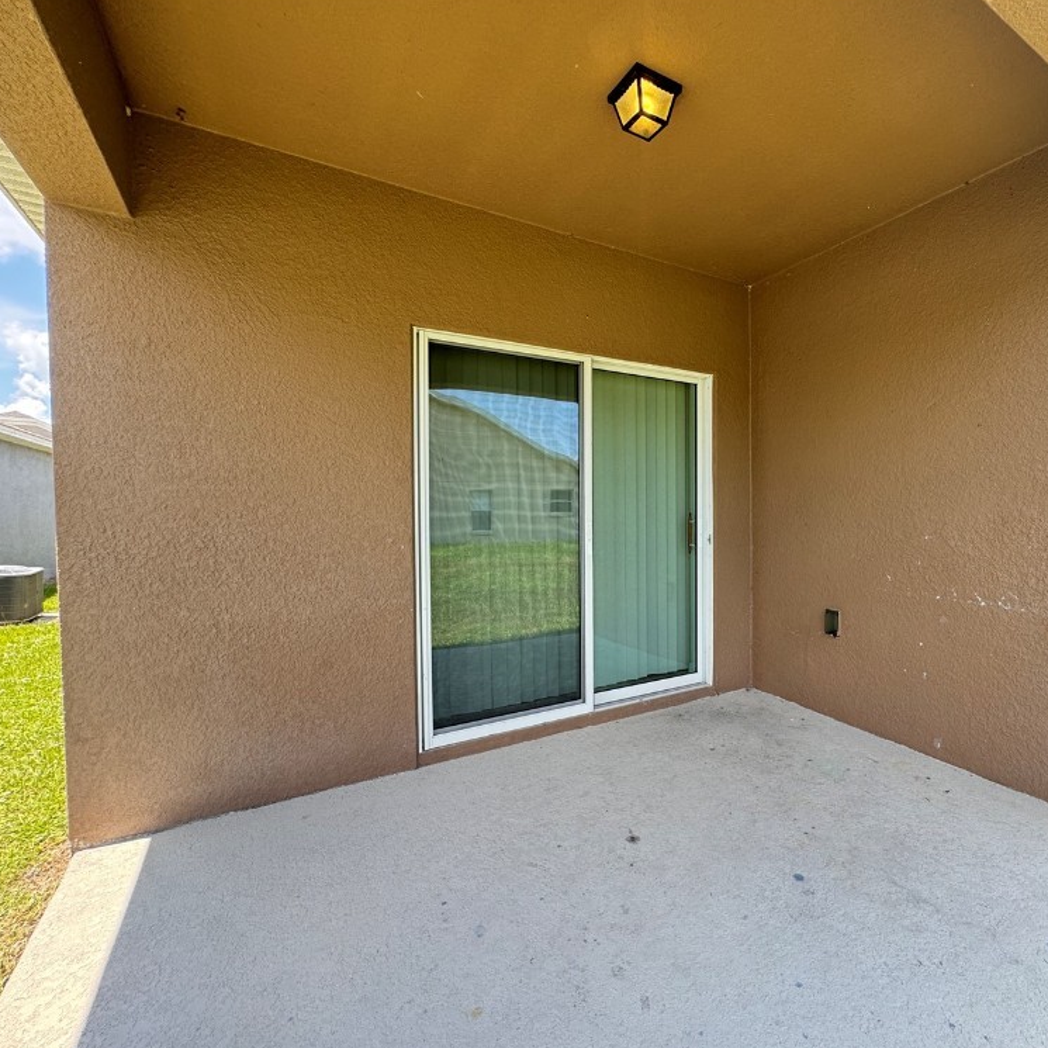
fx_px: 582
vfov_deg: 84.0
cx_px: 653
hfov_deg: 82.4
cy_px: 528
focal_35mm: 17
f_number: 2.2
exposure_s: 1/172
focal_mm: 2.22
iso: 64
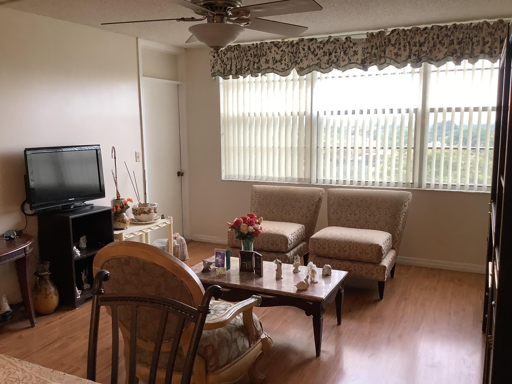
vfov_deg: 45.4
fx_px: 459
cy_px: 192
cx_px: 256
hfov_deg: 58.4
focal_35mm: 31
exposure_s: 1/60
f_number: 2.4
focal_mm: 3.3
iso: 100
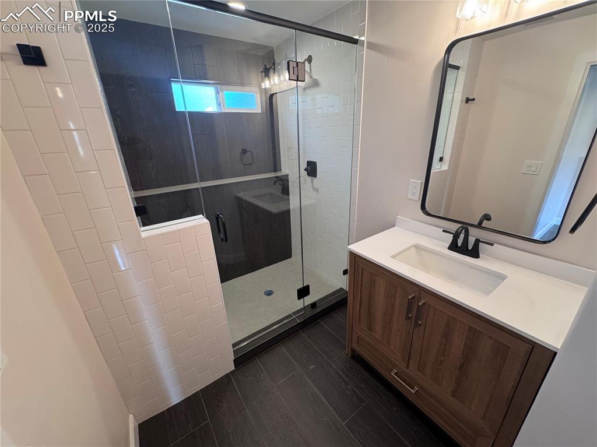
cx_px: 298
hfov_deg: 102.1
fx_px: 241
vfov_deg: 85.6
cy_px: 224
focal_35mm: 14
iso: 320
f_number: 2.2
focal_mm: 2.22
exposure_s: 1/120
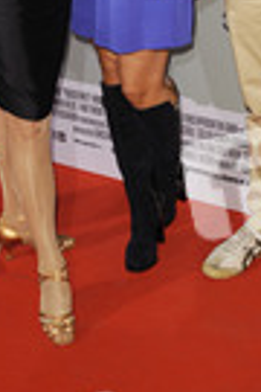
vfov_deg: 20.9
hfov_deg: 14.3
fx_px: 1033
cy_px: 26
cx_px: 67
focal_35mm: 95
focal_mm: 32
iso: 640
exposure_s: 1/160
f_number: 5.6
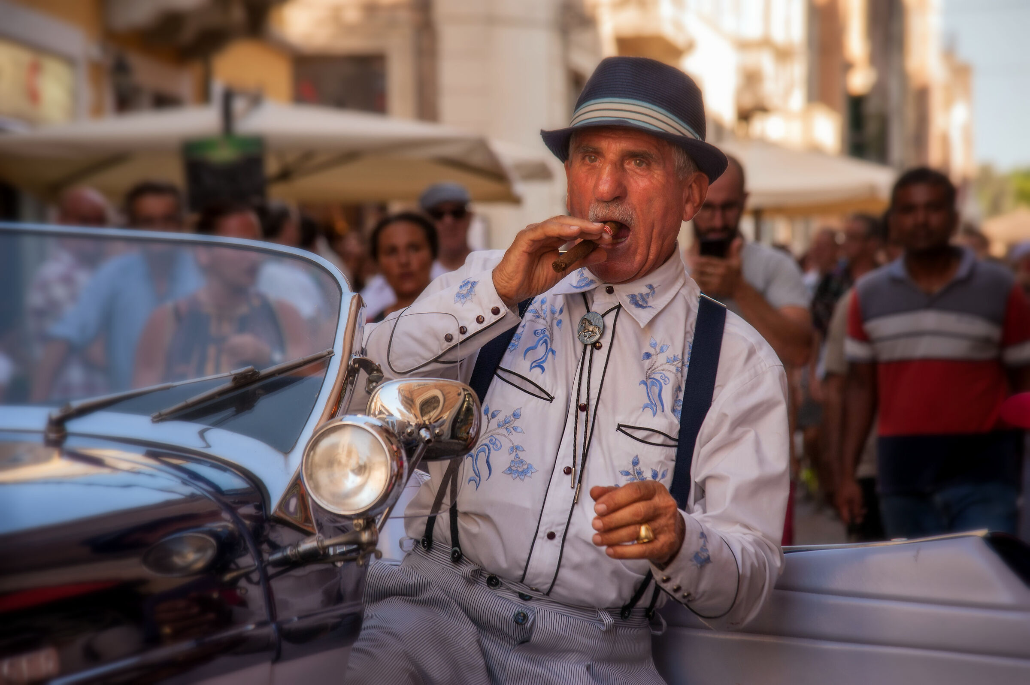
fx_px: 3431
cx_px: 515
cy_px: 342
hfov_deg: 17.1
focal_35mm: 120
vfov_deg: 11.4
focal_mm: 120
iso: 320
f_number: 5.6
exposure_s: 1/250
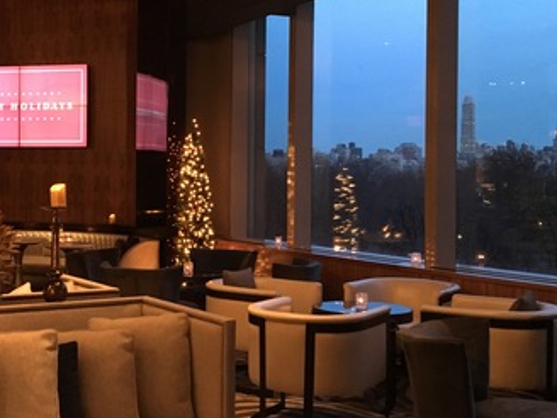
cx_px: 146
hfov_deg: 35.4
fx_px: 853
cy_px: 184
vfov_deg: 27.5
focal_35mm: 53
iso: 200
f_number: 2.2
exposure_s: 1/15
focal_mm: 4.15
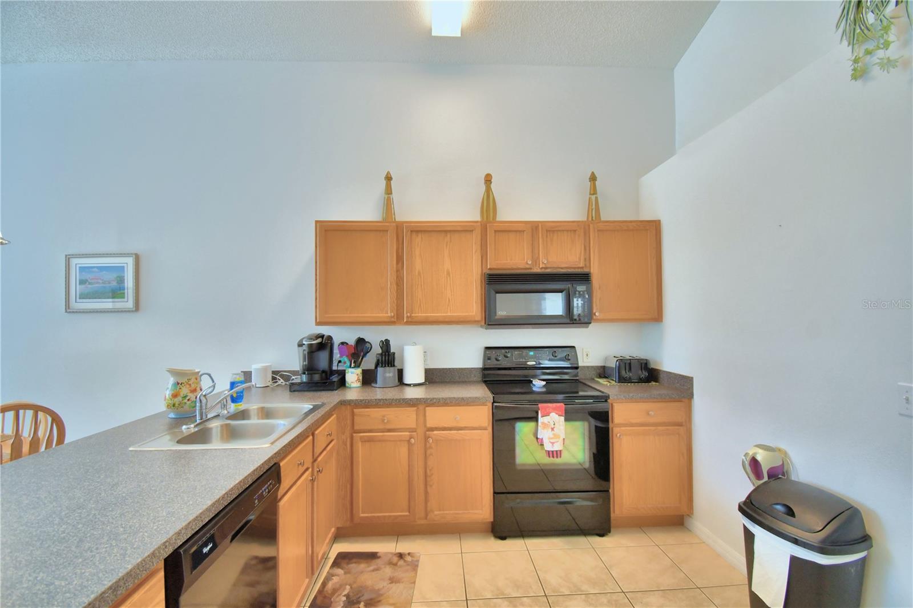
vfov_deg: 77.3
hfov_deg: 100.4
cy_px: 304
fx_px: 380
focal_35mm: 15
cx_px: 456
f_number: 4.5
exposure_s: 1/30
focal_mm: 10
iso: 400
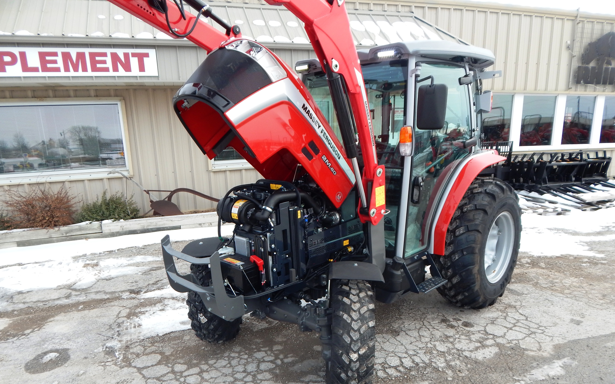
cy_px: 230
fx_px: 402
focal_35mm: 24
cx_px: 303
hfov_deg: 74.8
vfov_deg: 50.7
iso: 125
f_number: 3
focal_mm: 4
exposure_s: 1/500
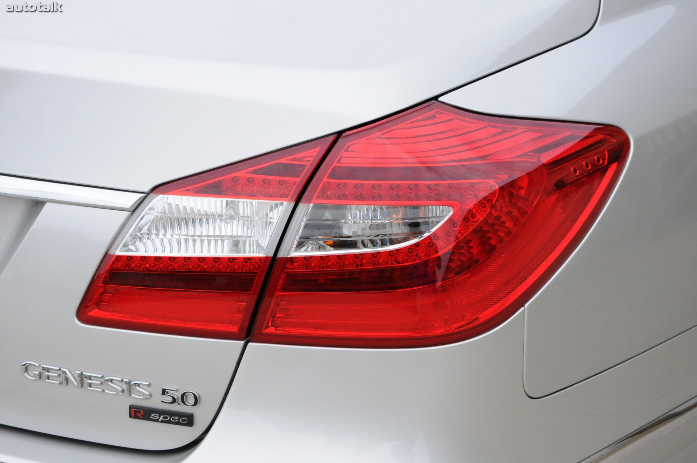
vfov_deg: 16.5
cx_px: 348
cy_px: 232
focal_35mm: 82
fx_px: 1595
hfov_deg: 24.6
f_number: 8
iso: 2000
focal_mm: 55
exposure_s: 1/1000
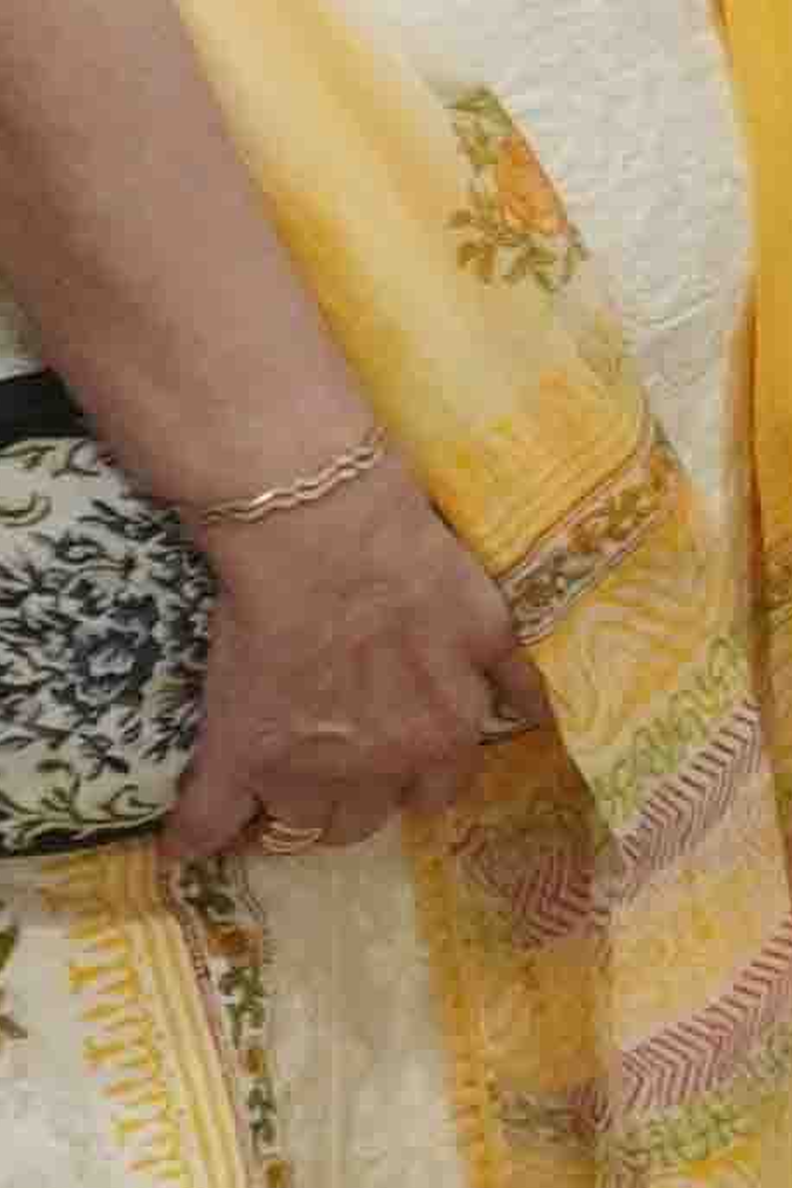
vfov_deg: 5.6
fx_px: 12110
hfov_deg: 3.3
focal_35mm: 367
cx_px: 4676
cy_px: -278
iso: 2000
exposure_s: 1/50
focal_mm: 28
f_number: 6.3
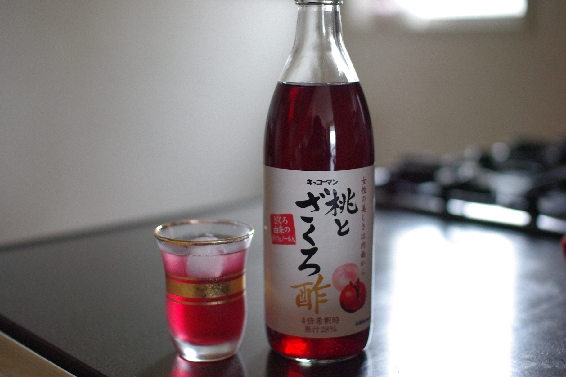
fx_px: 707
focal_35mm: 45
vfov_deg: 29.9
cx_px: 283
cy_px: 188
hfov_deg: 43.6
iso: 800
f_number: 2
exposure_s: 1/25
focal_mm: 30
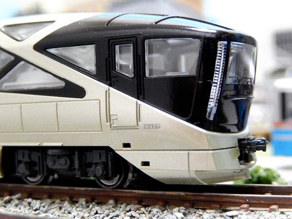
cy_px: 110
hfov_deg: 26.7
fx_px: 616
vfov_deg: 20.2
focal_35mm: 73
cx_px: 146
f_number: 4.9
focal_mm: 13.1
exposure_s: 1/25
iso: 3200
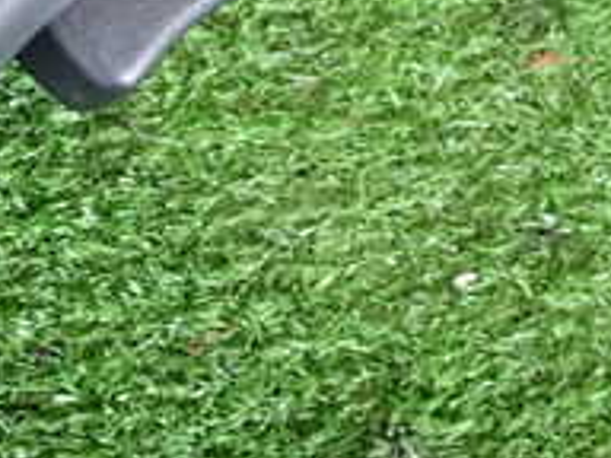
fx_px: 1765
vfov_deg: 14.7
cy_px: 105
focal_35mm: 100
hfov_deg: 19.0
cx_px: -29
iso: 500
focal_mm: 5.79
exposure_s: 1/30
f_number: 2.4
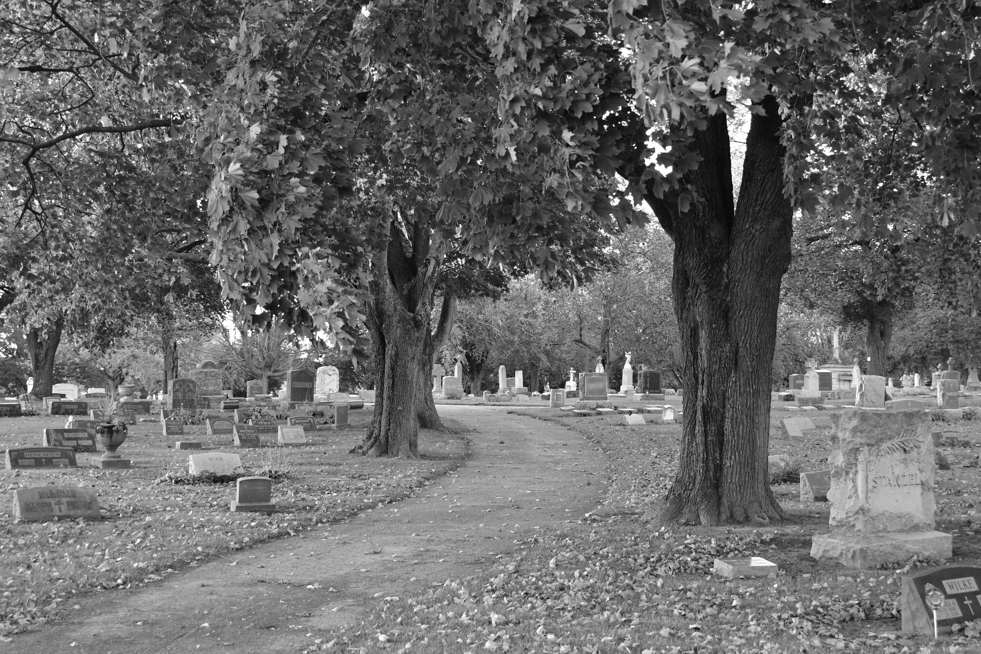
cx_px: 490
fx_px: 1553
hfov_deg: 35.1
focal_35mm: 57
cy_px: 327
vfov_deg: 23.8
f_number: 5.6
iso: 800
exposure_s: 1/60
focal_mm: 38
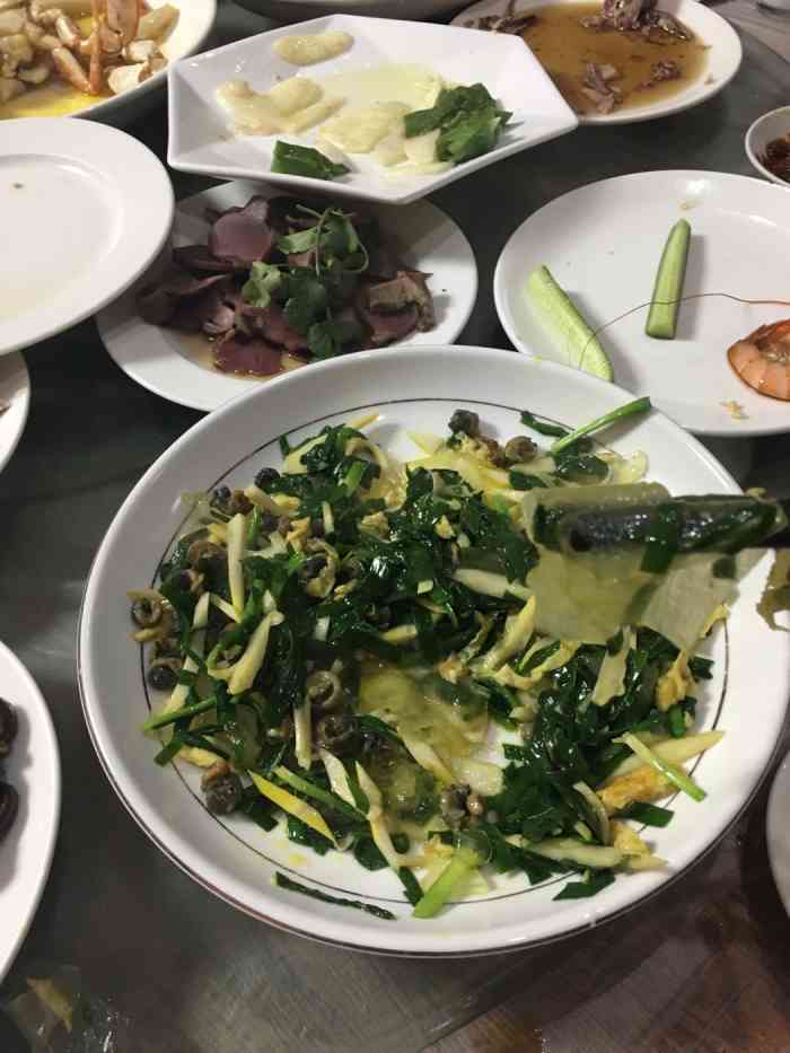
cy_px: 526
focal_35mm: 29
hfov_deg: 48.2
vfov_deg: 61.7
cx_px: 395
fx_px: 882
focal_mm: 4.15
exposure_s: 1/17
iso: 80
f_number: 2.2
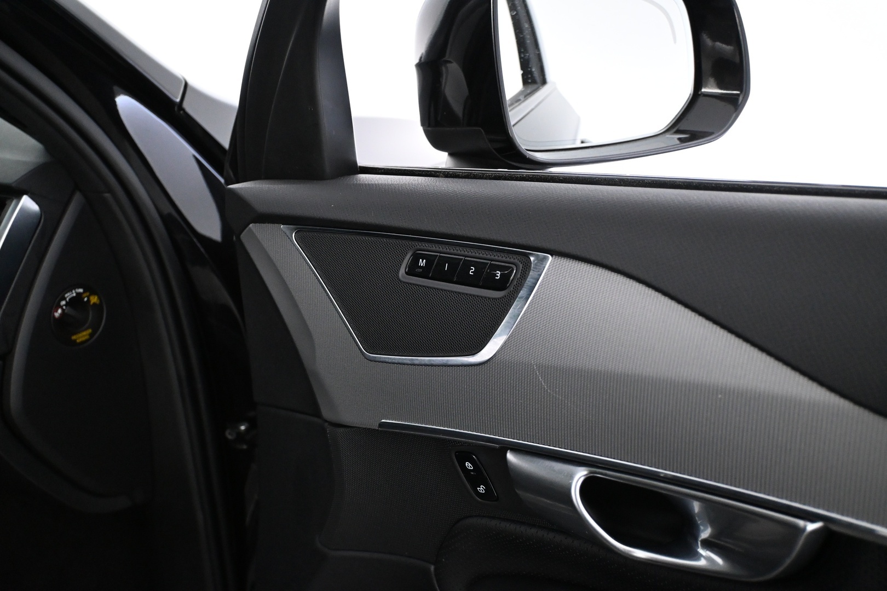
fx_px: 739
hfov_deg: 61.9
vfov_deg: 43.6
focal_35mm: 30
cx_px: 444
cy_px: 296
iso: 4000
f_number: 3.8
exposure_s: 1/60
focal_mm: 20
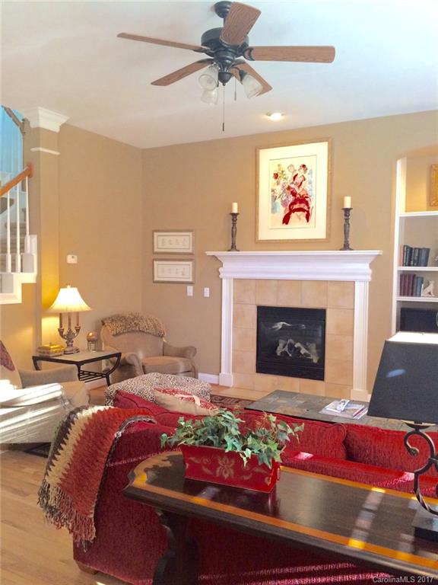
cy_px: 292
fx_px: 489
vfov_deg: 61.7
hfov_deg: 48.2
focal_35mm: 29
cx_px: 219
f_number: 2.2
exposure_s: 1/30
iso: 160
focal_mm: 4.15
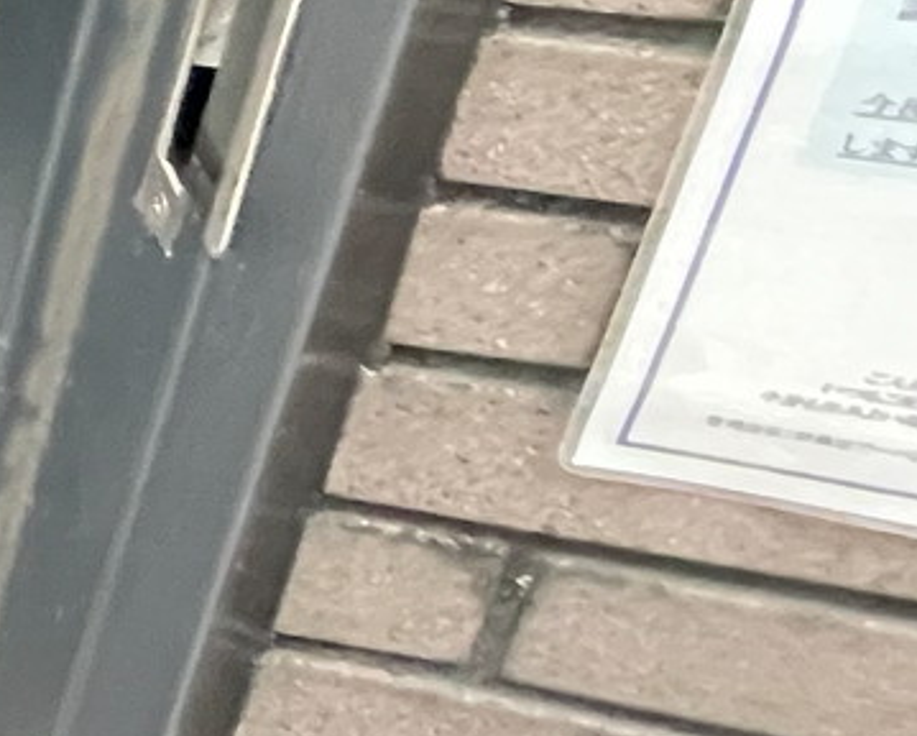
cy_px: -557
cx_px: -1402
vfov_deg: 17.4
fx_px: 1983
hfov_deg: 14.2
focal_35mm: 73
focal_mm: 1.55
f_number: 2.4
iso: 640
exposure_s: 1/60
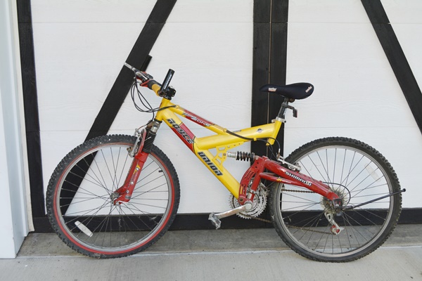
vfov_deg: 29.9
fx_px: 527
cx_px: 211
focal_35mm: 45
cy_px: 140
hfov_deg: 43.6
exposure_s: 1/160
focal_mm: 30
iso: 200
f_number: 6.3
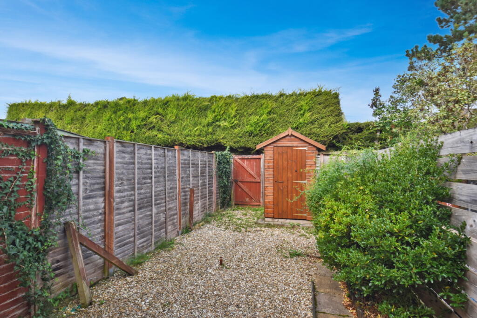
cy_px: 159
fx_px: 239
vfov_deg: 67.4
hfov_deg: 90.0
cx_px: 238
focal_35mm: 18
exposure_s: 1/200
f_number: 5
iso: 125
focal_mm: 12
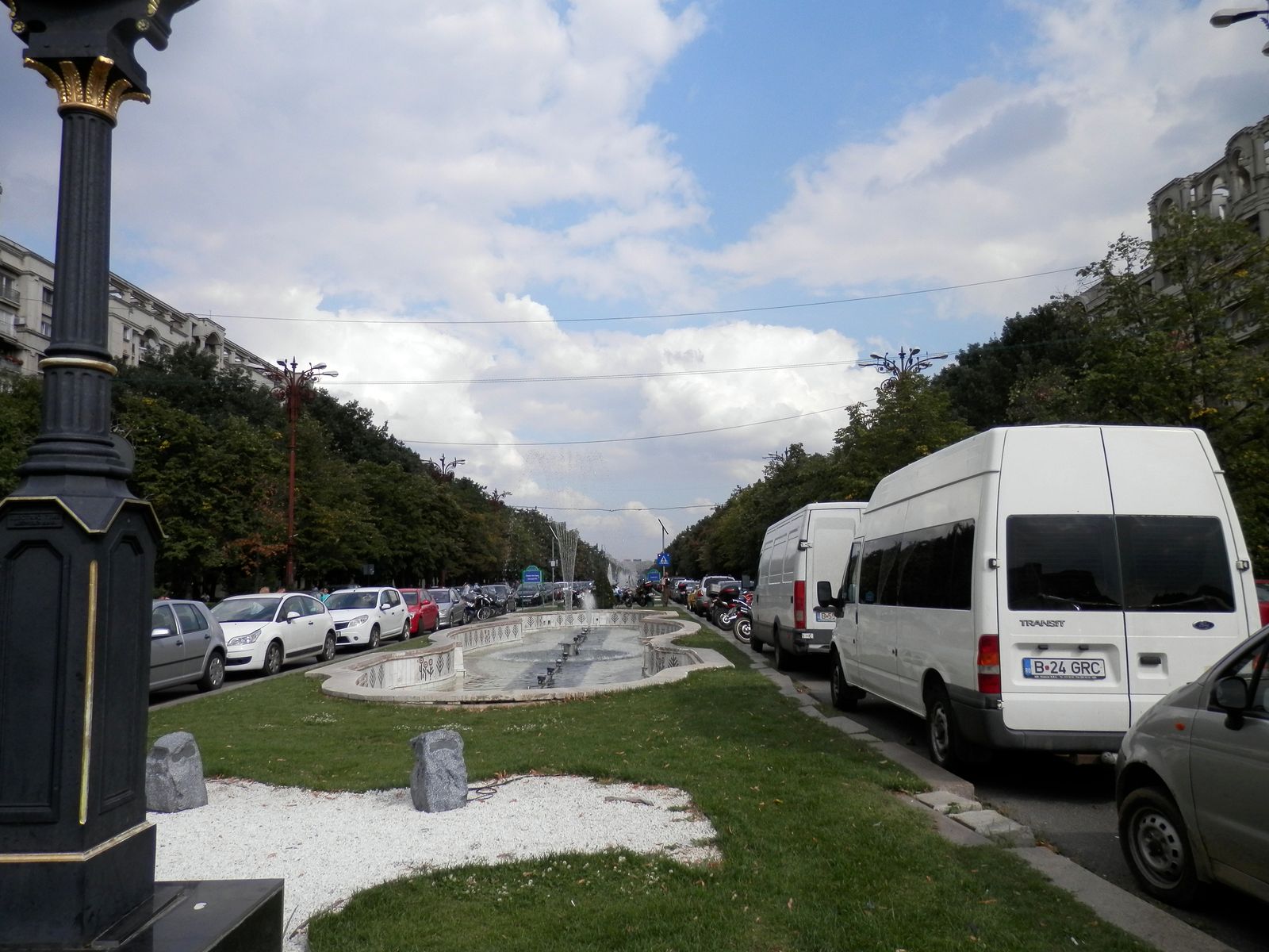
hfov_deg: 69.4
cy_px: 476
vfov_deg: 54.9
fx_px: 916
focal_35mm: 25
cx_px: 634
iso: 80
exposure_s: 1/160
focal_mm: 4.5
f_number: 8.7
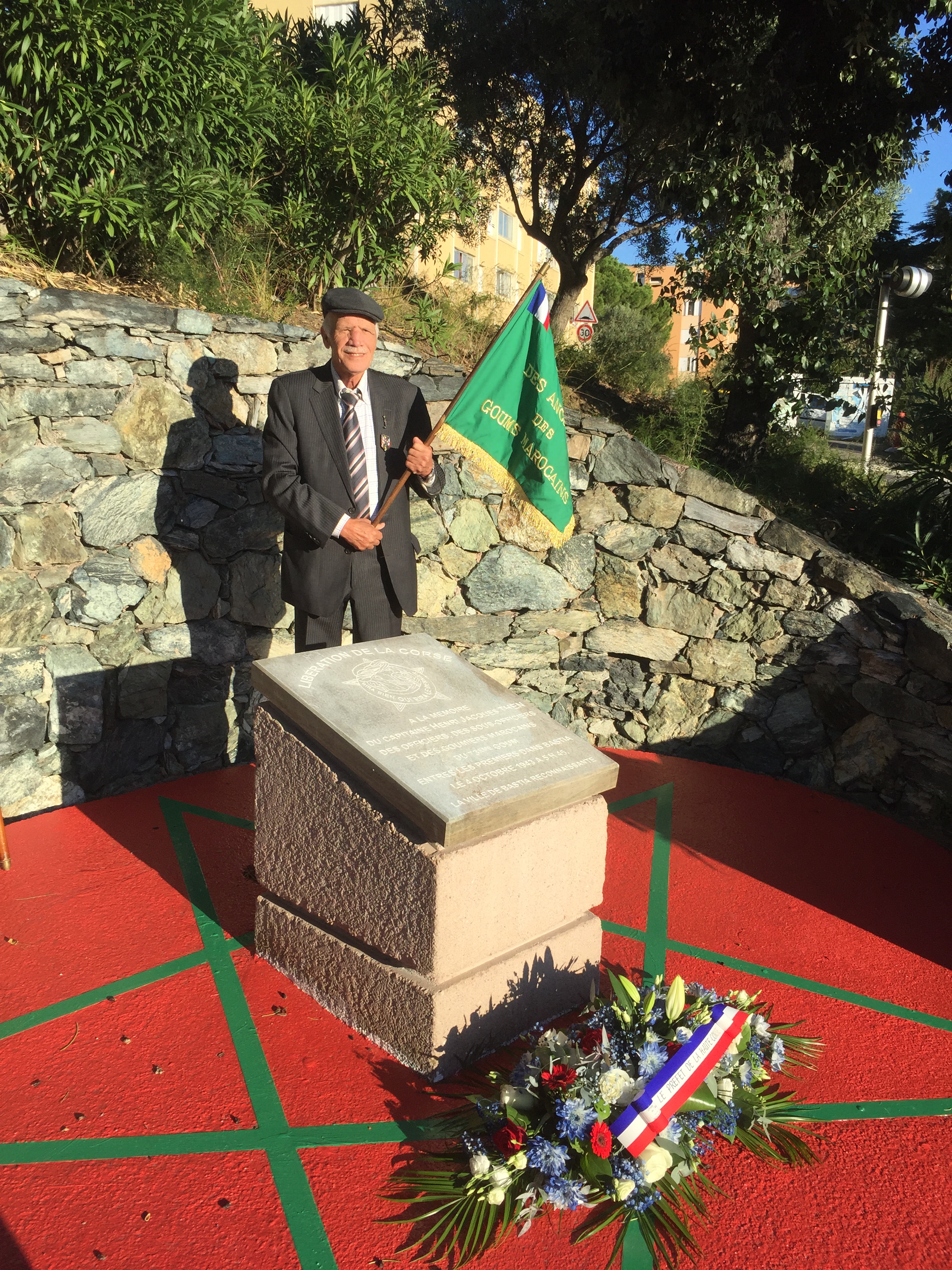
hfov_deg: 48.2
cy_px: 635
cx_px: 476
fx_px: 1063
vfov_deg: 61.7
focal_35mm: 29
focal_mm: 4.15
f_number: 2.2
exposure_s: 1/1721
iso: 32
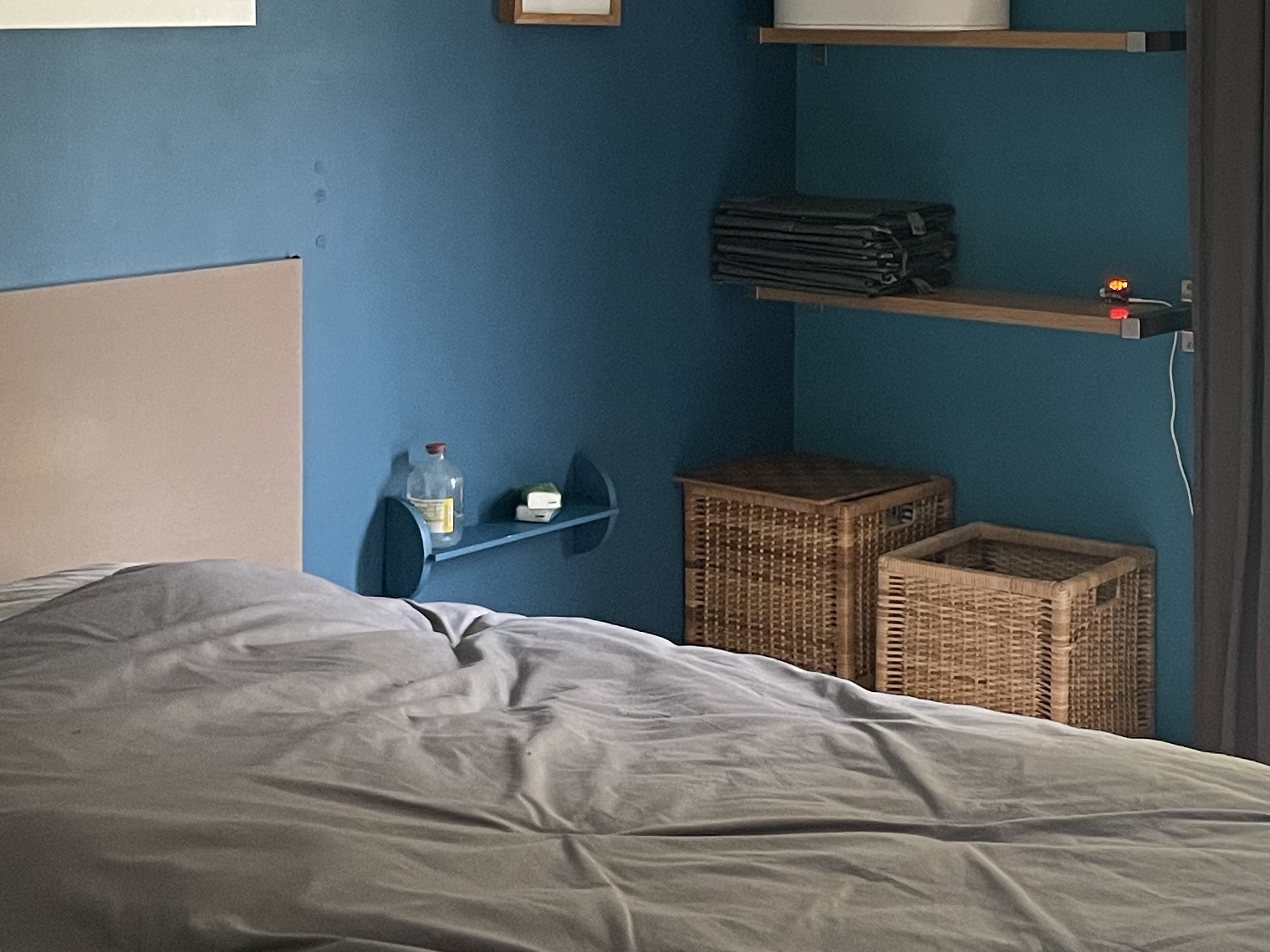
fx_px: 2531
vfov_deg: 20.9
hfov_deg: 28.1
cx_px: 756
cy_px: 113
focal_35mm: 69
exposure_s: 1/60
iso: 320
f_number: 1.6
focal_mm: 4.2
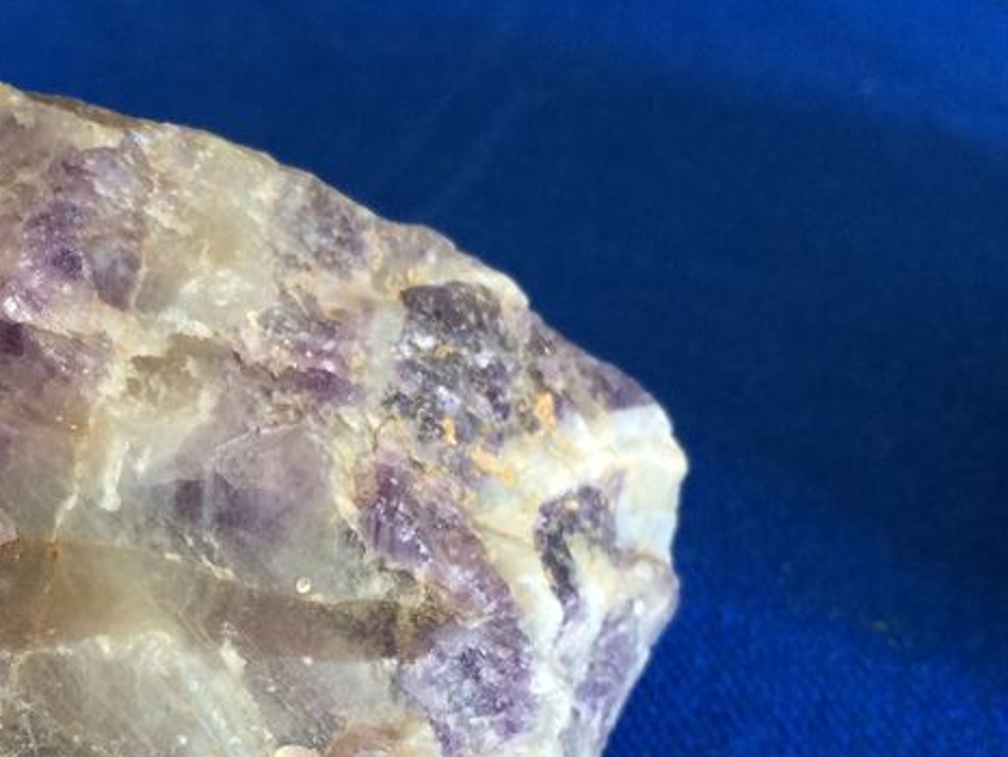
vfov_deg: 25.4
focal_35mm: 56
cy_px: 669
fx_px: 1632
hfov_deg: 33.0
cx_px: 145
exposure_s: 1/30
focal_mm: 4.15
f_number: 2.2
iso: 64
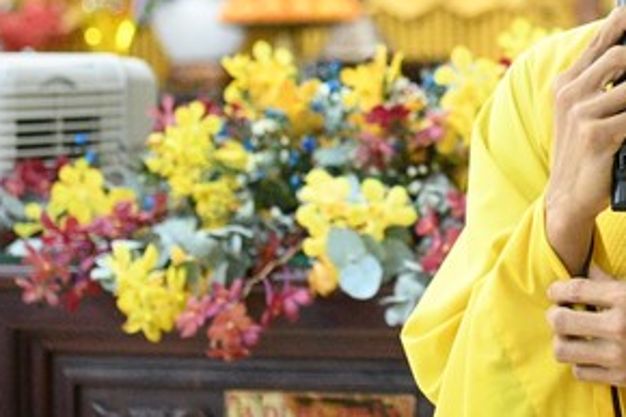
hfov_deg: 12.1
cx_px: 639
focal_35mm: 168
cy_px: 28
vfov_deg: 8.1
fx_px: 2920
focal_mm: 75
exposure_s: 1/250
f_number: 4
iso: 25600
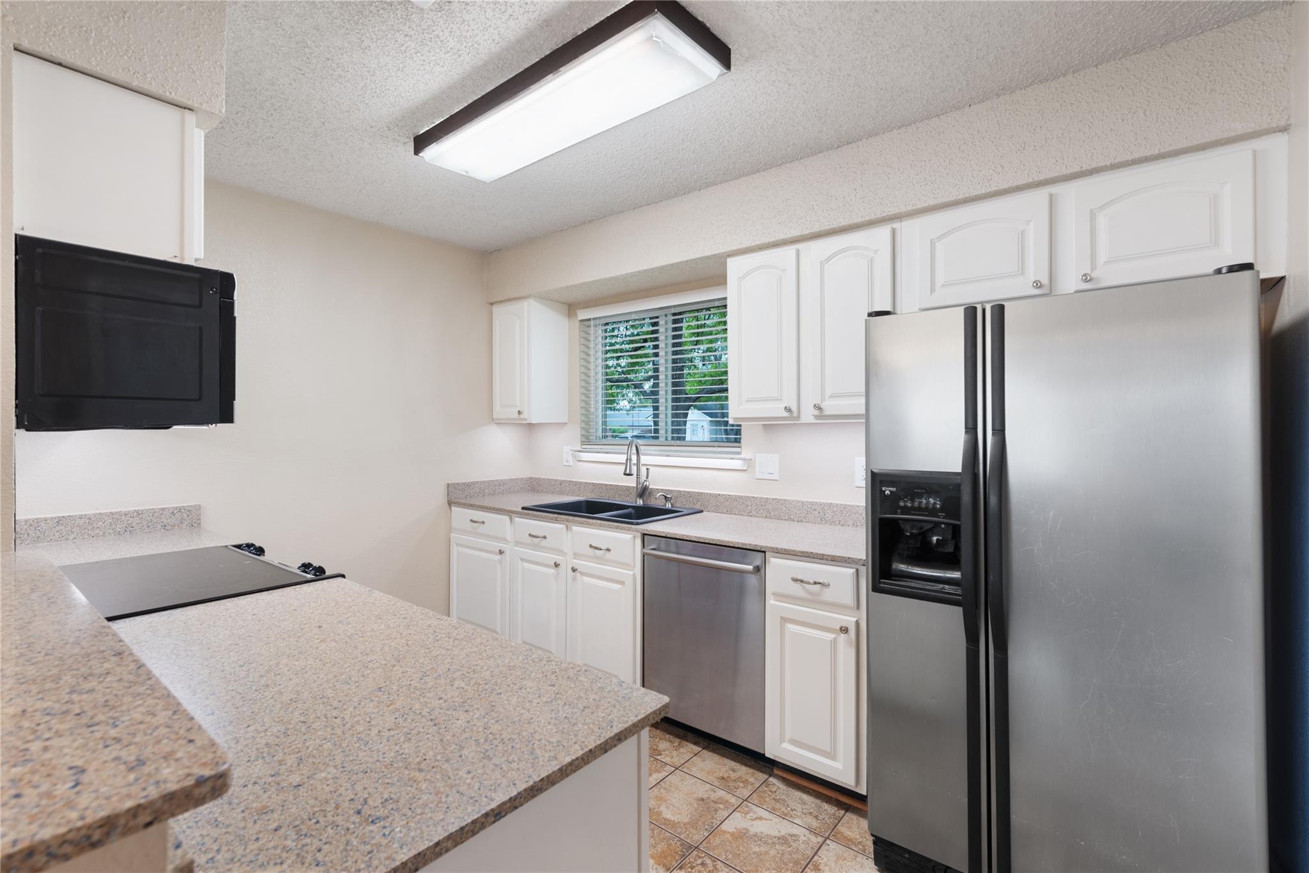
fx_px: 582
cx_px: 654
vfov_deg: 73.8
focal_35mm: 16
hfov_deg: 96.7
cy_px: 436
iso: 400
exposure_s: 1/3
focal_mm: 16
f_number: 8
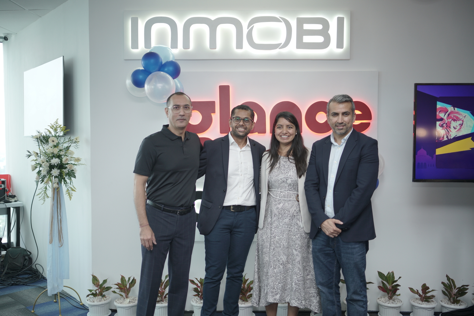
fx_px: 461
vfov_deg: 37.9
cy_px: 158
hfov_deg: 54.4
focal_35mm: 35
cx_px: 237
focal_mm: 35
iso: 320
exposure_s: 1/125
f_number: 1.8
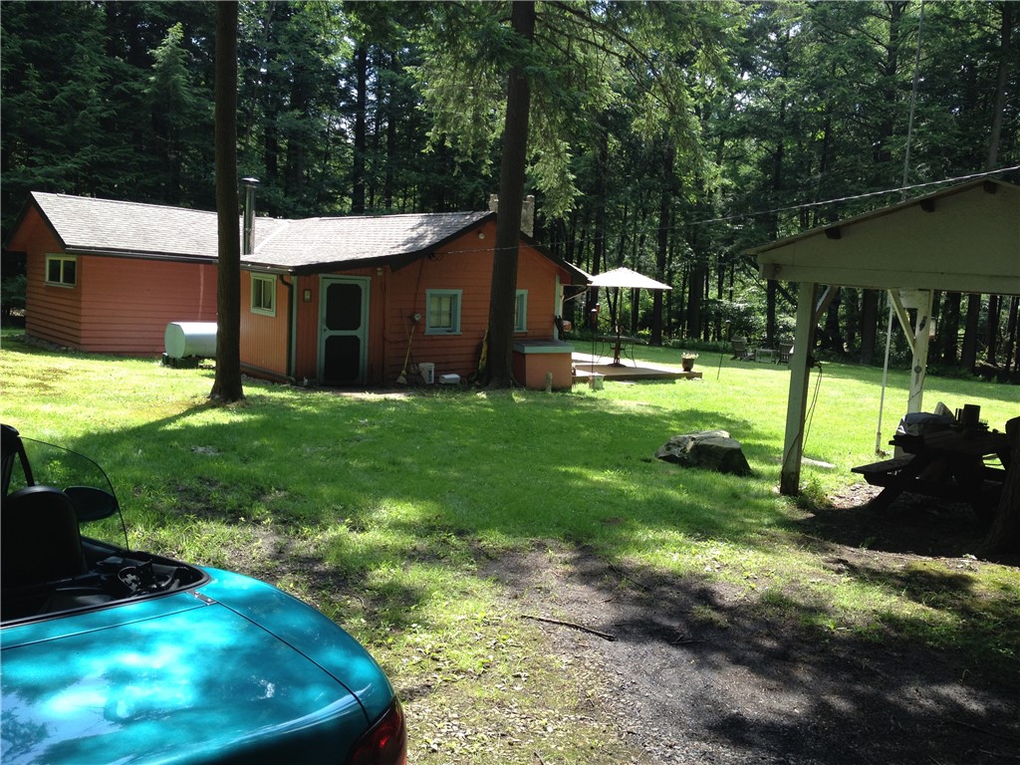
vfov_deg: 40.7
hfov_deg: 52.6
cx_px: 510
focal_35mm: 35
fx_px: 1031
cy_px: 382
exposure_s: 1/325
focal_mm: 4.28
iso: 50
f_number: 2.4
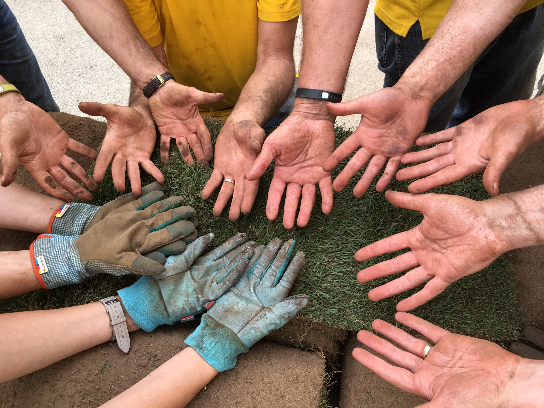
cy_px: 204
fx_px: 456
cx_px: 272
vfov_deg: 48.2
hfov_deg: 61.7
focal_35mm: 29
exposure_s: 1/139
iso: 25
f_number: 2.2
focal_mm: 4.15
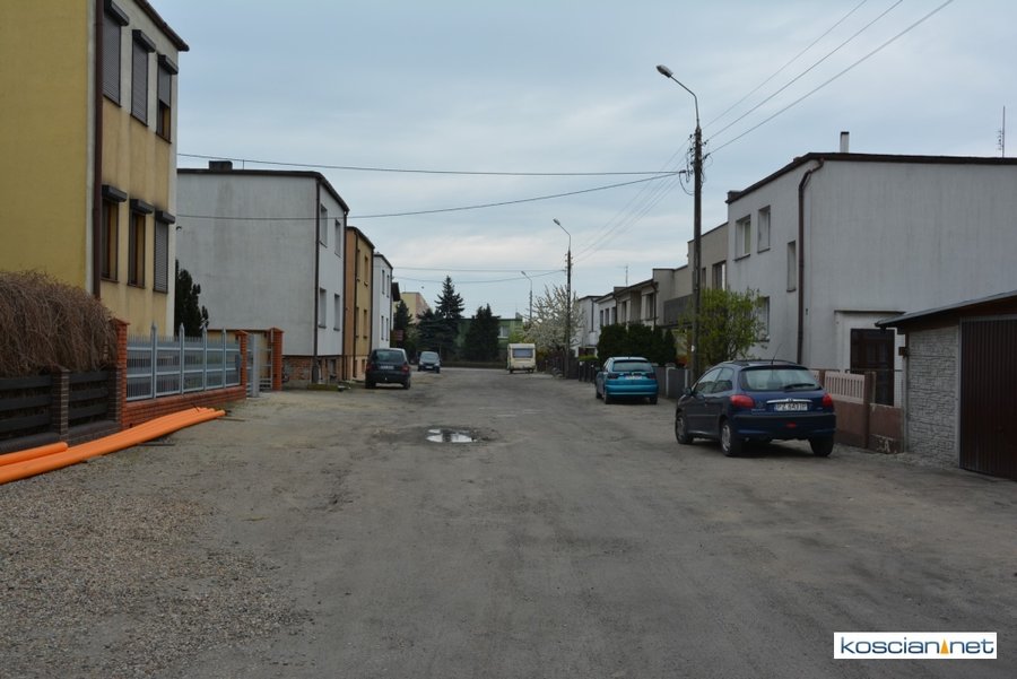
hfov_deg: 53.1
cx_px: 508
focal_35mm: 36
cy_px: 340
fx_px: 1017
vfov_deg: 36.9
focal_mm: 24
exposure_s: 1/250
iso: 100
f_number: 8
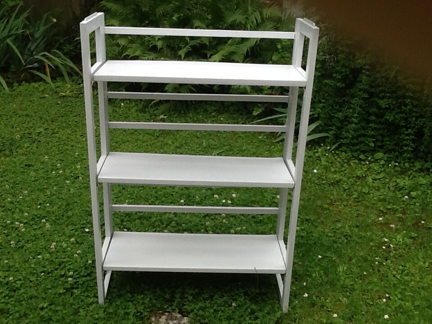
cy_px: 162
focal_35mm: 44
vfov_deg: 32.9
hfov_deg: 42.9
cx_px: 216
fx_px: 549
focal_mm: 2.03
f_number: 2.4
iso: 40
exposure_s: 1/366
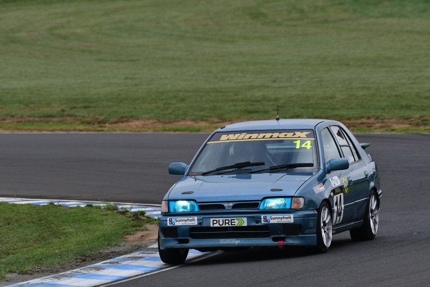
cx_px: 215
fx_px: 8961
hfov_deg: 2.7
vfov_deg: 1.8
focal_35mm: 750
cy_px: 144
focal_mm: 500
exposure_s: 1/640
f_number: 10
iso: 500
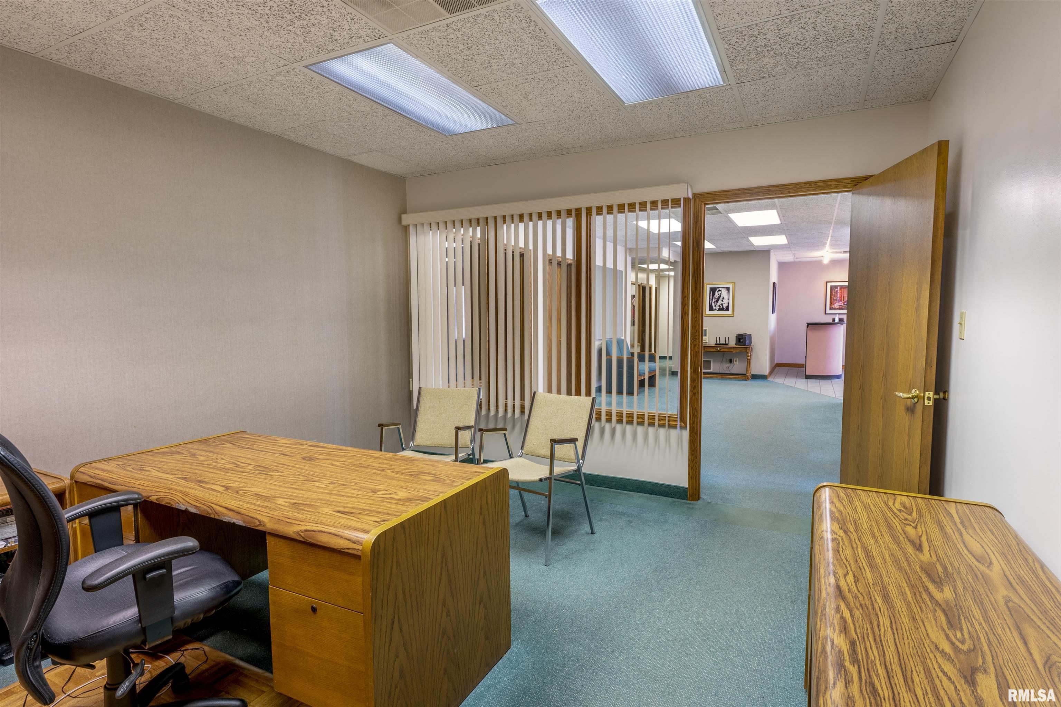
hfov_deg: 89.1
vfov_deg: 66.5
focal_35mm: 18
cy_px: 354
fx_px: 539
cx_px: 530
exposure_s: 2
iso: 100
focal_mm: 18.3
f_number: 8
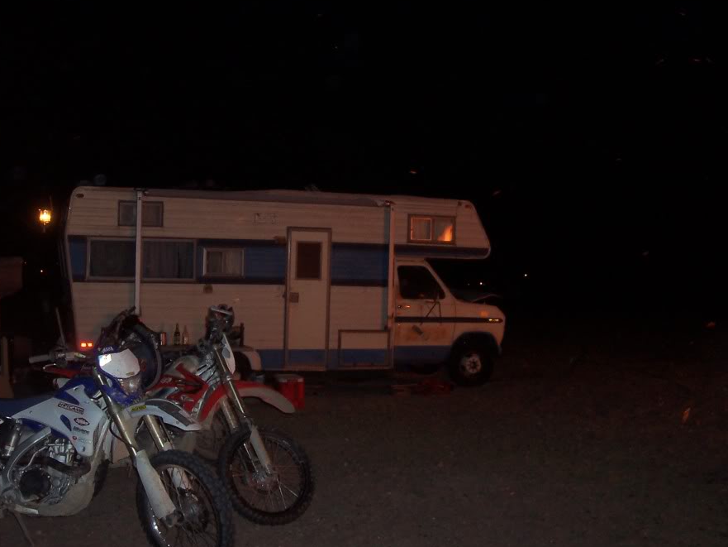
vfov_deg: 33.6
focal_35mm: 43
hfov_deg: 43.8
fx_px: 904
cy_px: 252
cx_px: 318
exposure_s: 1/60
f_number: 2.8
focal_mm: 5.6
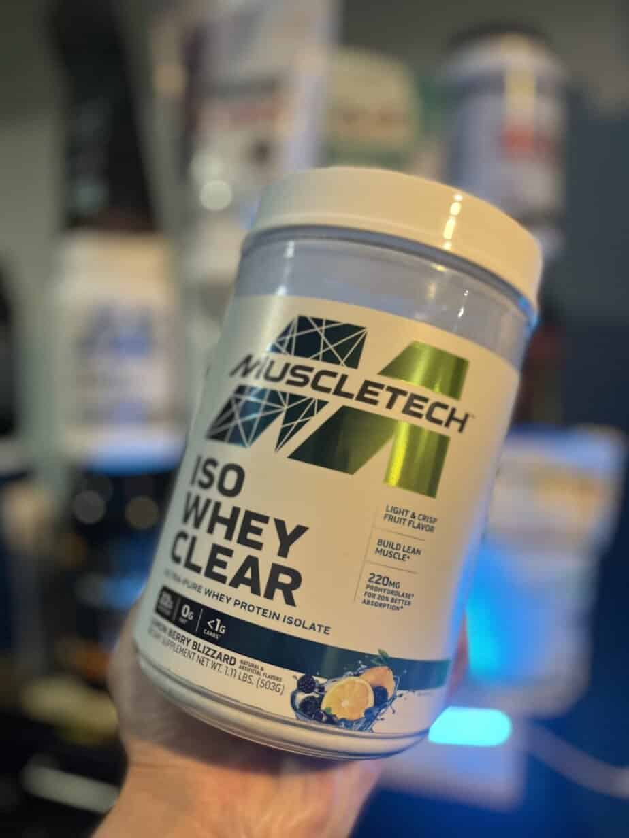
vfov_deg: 67.3
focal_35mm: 26
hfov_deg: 53.1
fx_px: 630
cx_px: 314
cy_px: 419
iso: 320
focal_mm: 5.1
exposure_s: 1/60
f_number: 1.6
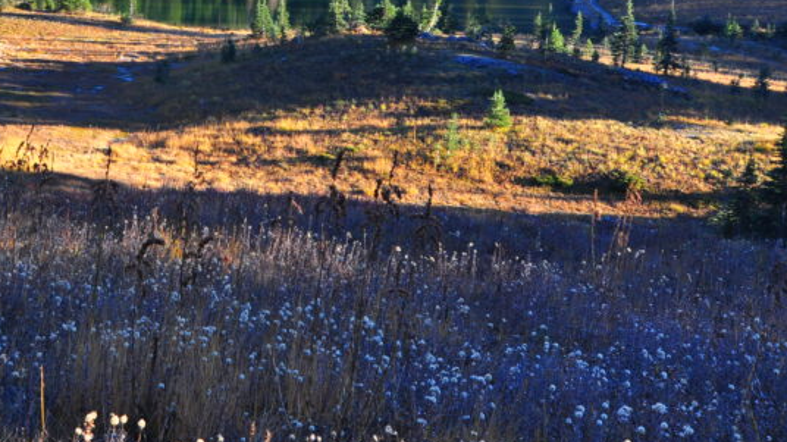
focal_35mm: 60
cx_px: 188
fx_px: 1252
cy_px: 9
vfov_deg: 19.5
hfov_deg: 34.1
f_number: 9
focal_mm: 20
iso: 200
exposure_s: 1/80
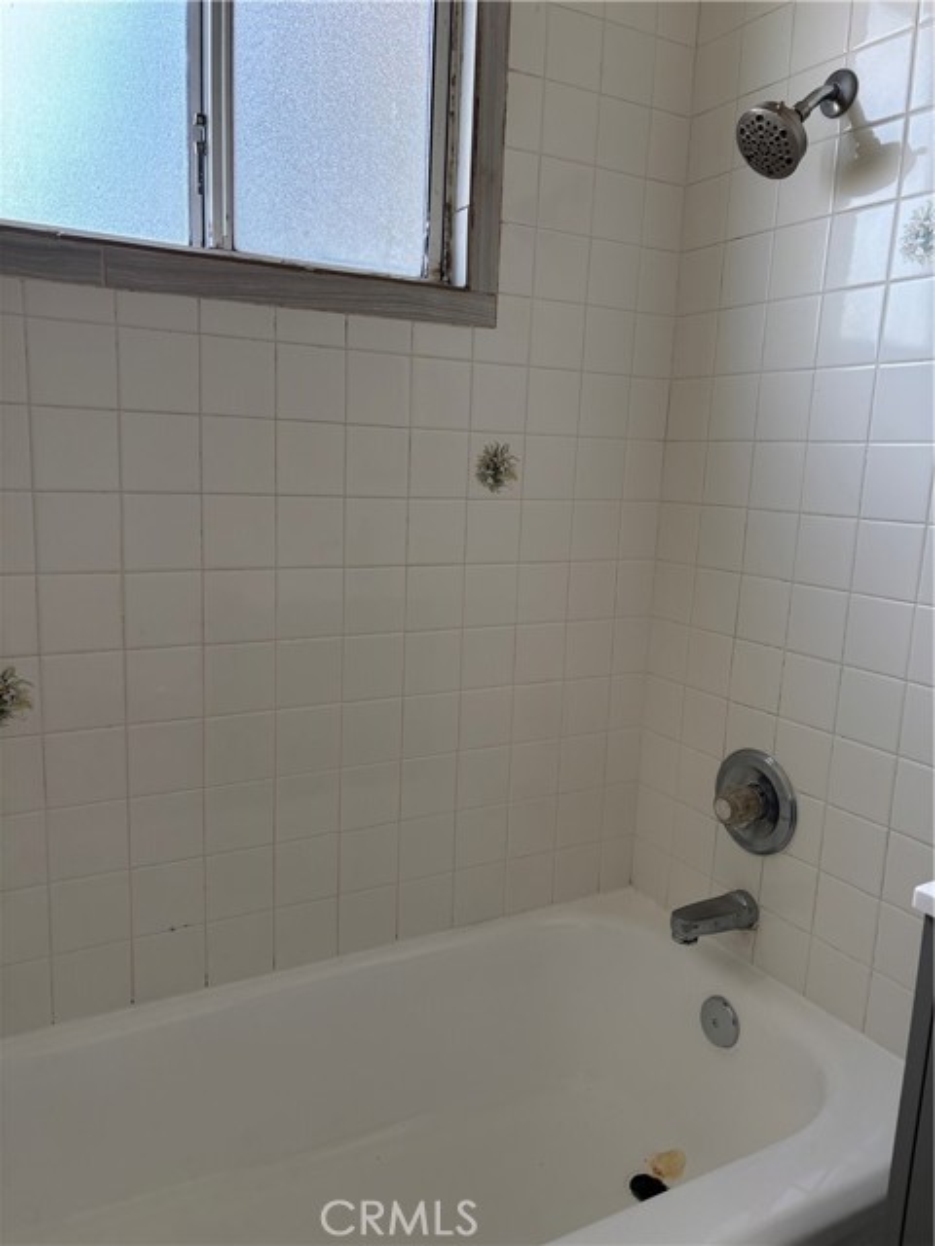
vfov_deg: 67.3
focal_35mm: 26
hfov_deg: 53.1
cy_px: 623
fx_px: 936
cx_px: 468
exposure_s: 1/120
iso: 100
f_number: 1.6
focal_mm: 5.96
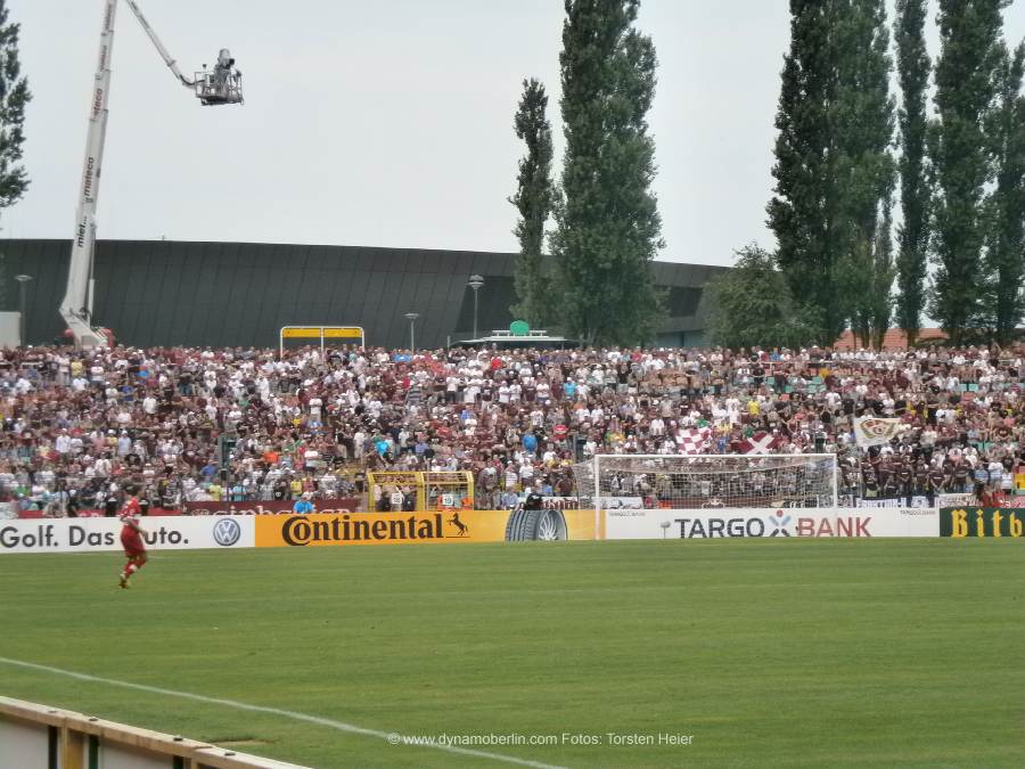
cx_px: 512
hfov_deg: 15.2
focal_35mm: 130
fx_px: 3849
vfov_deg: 11.4
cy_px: 384
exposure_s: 1/125
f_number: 6.5
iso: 100
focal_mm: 23.5
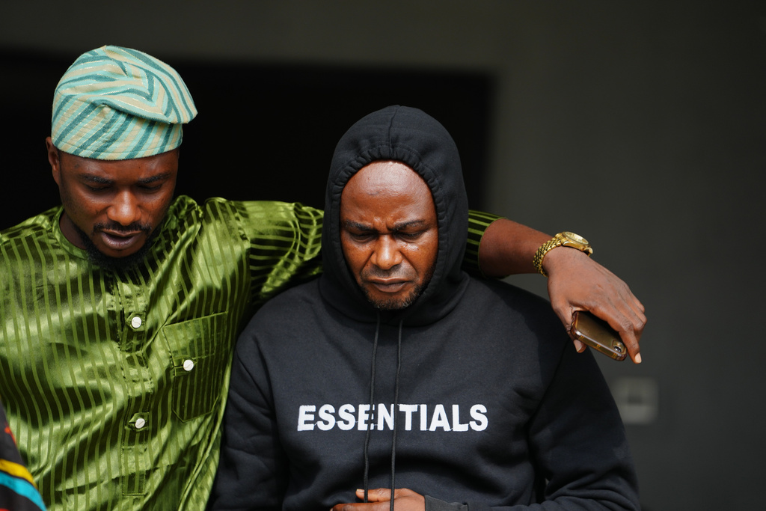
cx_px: 383
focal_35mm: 200
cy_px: 256
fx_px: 4256
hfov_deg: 10.3
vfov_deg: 6.9
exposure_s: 1/1000
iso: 400
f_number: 3.5
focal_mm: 200
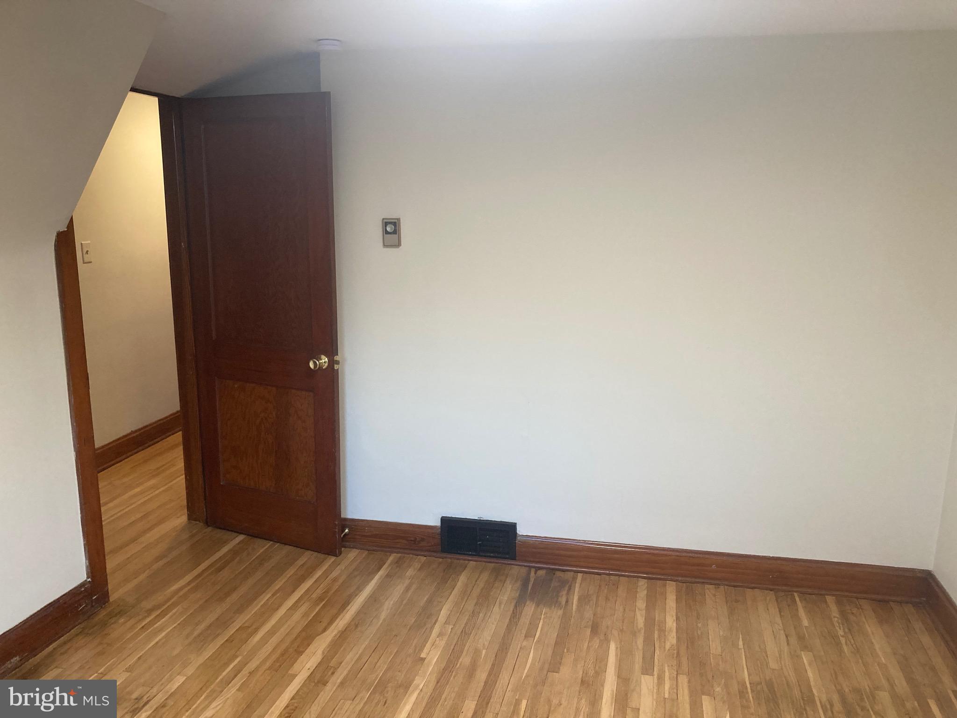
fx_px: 774
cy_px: 359
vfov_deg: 49.7
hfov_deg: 63.4
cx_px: 478
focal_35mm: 28
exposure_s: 1/60
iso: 125
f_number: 1.8
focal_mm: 3.99
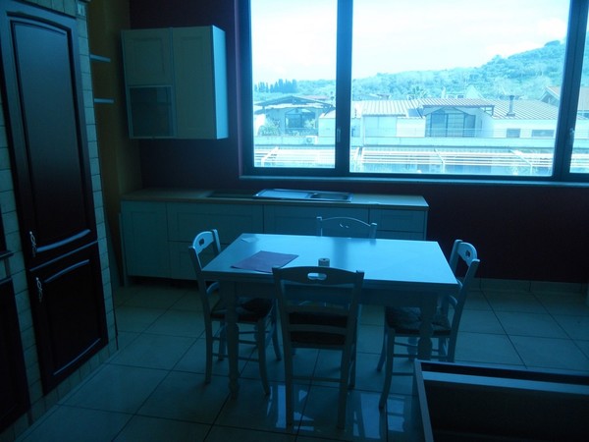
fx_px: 459
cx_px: 294
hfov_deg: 65.3
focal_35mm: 27
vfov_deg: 51.4
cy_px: 221
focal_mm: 4.9
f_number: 3.2
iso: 80
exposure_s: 1/40
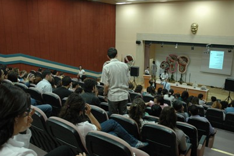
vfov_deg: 43.5
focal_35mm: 30
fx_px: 195
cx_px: 117
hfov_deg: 62.0
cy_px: 83
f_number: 3.5
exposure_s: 1/30
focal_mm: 18
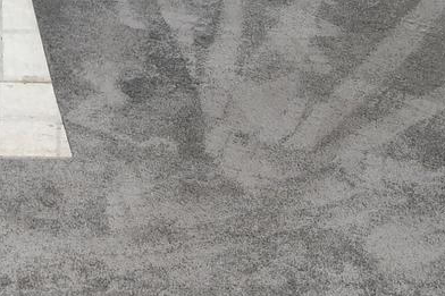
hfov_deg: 19.4
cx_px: -185
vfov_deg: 11.5
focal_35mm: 94
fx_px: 1161
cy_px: -461
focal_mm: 12
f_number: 5
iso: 200
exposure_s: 1/100
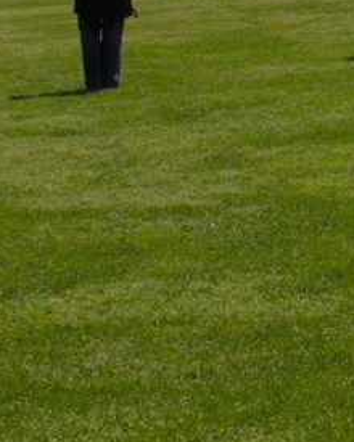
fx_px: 2999
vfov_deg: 8.3
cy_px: -170
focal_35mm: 229
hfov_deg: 6.1
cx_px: 1197
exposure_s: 1/250
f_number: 11
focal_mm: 28
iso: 100
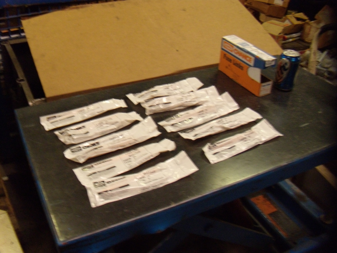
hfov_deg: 51.4
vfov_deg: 39.7
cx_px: 168
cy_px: 126
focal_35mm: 36
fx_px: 350
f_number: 3.6
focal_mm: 6.4
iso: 400
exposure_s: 1/20
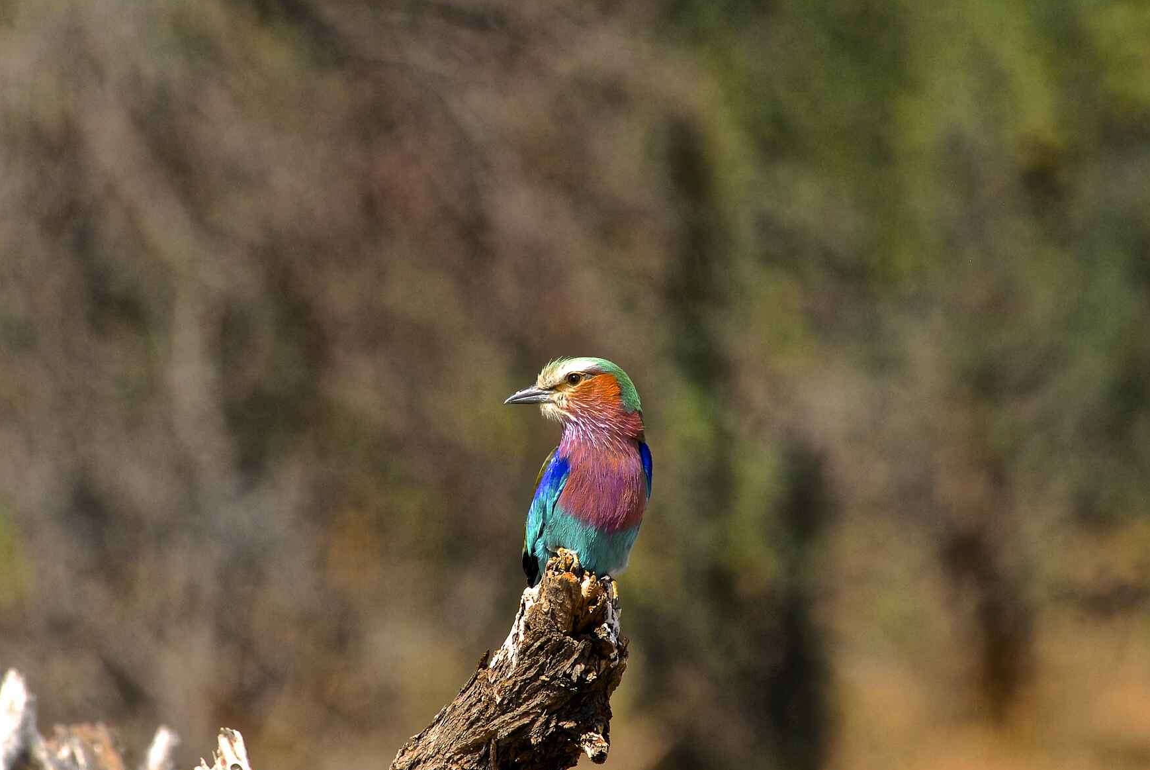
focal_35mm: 663
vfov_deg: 2.1
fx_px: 21202
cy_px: 410
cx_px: 560
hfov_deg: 3.1
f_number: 11
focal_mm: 400
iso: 400
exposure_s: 1/500
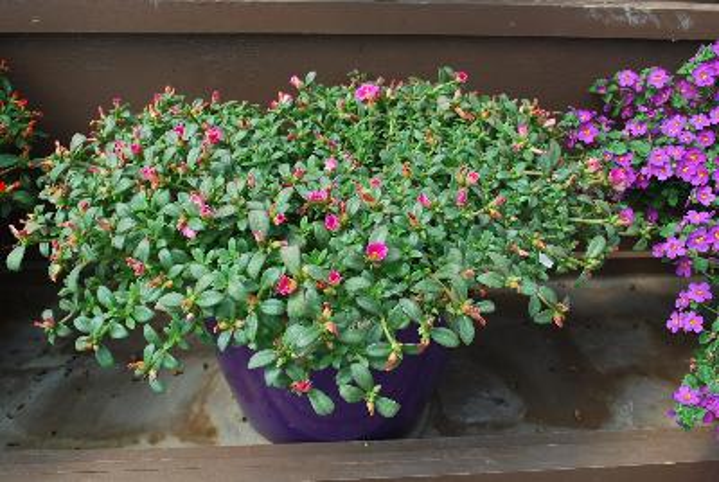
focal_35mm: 36
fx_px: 720
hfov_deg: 53.1
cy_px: 241
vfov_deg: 37.0
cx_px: 360
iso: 140
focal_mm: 24
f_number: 8
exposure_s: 1/60
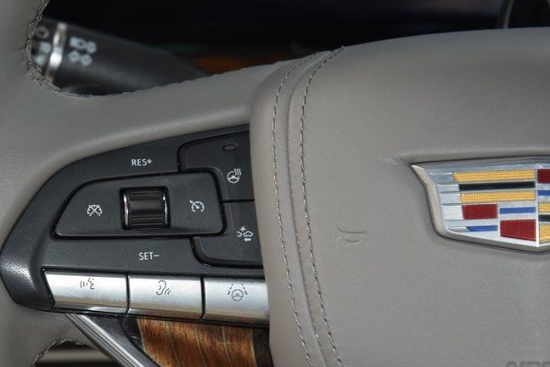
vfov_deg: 8.3
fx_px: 2536
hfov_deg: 12.3
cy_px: 176
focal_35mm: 166
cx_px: 150
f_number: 4.5
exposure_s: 1/60
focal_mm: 70
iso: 1250
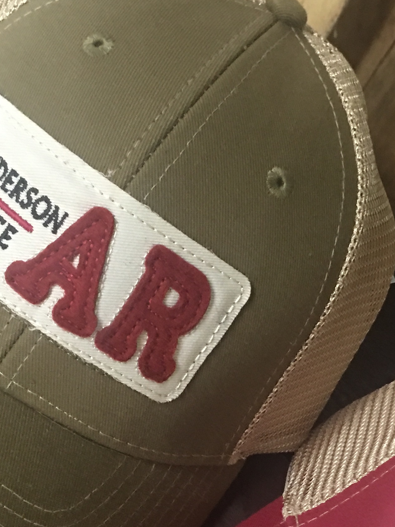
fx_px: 1050
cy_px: 441
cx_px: 267
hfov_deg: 21.2
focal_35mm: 69
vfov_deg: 27.5
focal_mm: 4.15
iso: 50
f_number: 2.2
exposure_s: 1/4
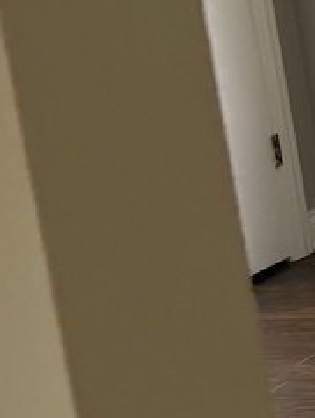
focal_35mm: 157
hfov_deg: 7.3
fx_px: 1901
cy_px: 77
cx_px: 1204
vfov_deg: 12.5
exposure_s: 1/121
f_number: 1.6
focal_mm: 5.96
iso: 50
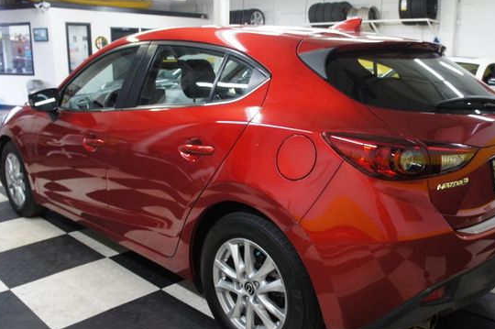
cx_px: 280
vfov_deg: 41.0
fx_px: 440
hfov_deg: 58.6
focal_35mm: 32
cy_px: 177
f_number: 3.5
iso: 1000
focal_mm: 18
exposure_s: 1/80
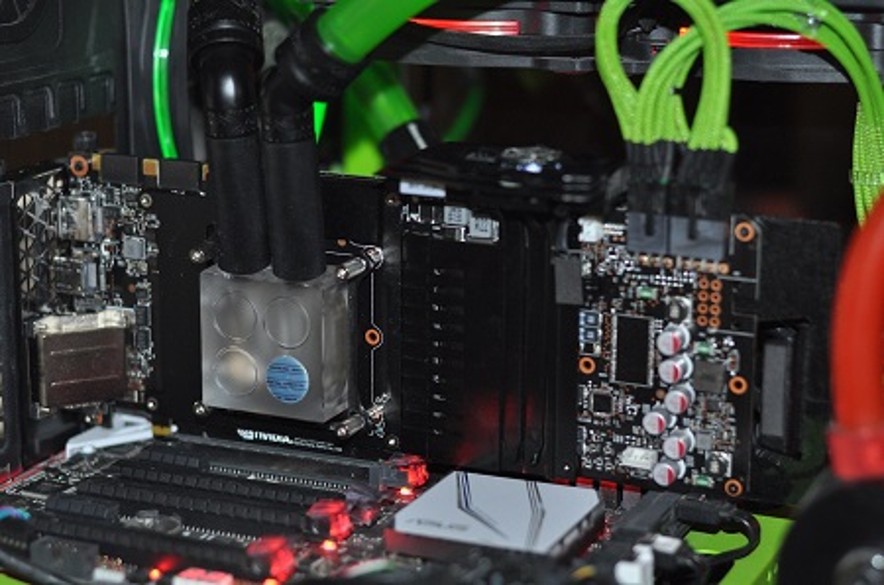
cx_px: 442
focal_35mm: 75
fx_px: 1838
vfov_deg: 18.1
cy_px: 292
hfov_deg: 27.0
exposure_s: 1/60
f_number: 2.8
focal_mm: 50
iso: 720
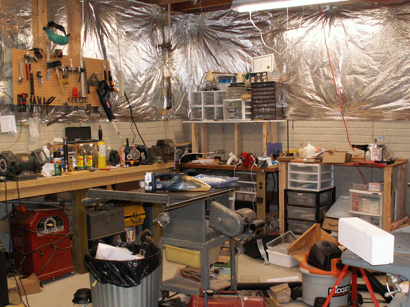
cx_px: 226
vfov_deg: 32.8
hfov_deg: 42.9
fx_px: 521
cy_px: 187
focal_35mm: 44
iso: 160
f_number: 2.8
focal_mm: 5.86
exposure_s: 1/40
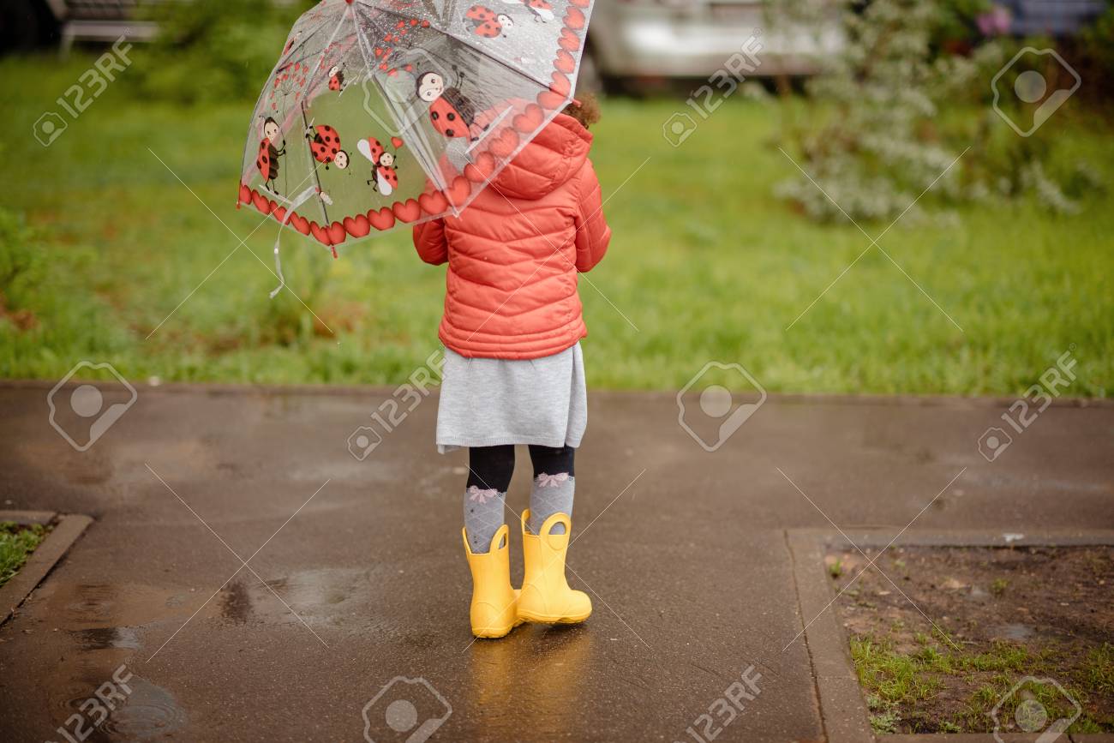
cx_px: 557
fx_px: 2630
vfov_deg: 16.1
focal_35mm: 85
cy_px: 372
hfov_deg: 23.9
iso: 80
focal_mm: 85
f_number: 1.6
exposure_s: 1/640
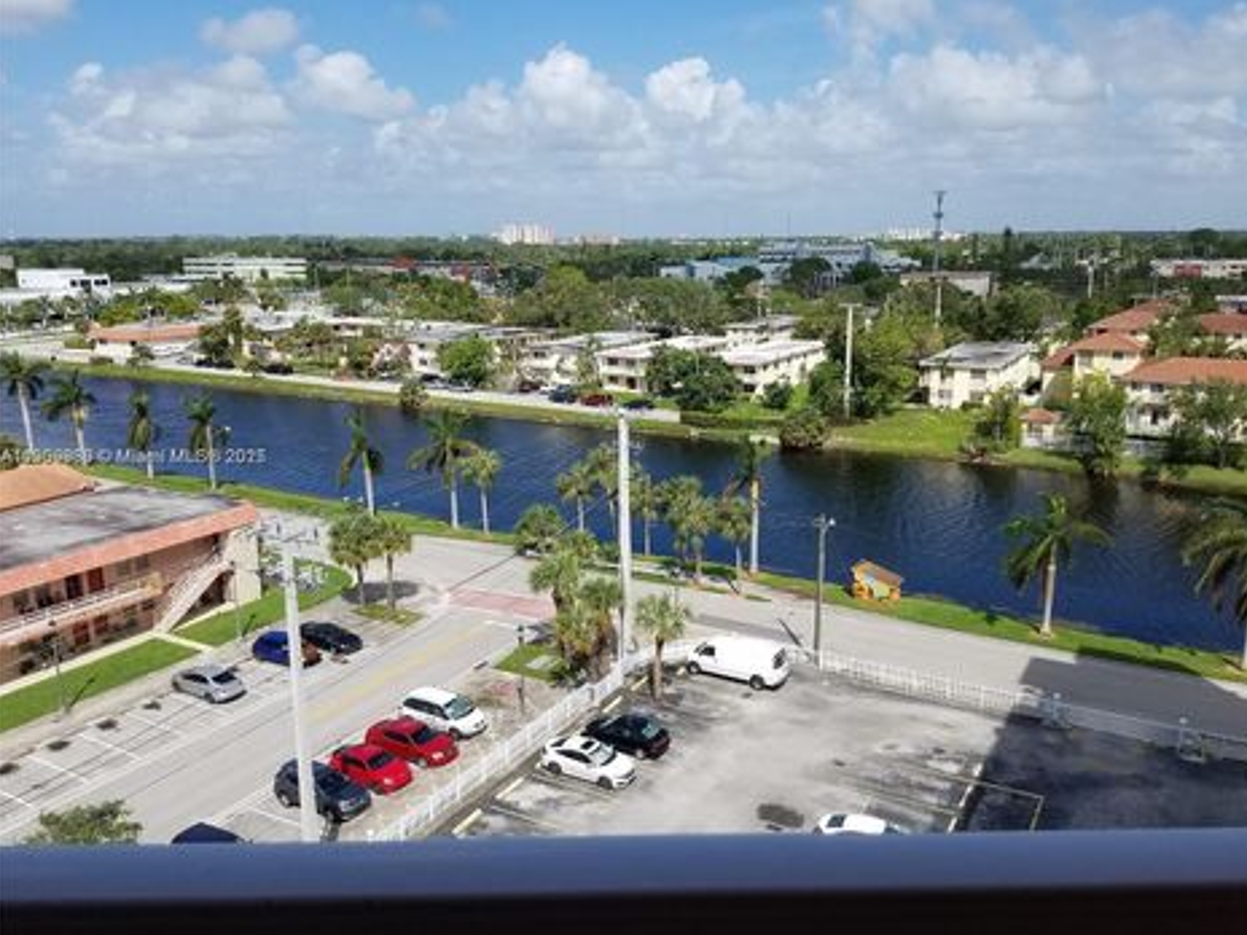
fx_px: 1009
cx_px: 669
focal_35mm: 28
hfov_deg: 63.4
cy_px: 458
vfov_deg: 49.7
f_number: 1.7
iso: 50
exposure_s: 1/3264
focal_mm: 4.2
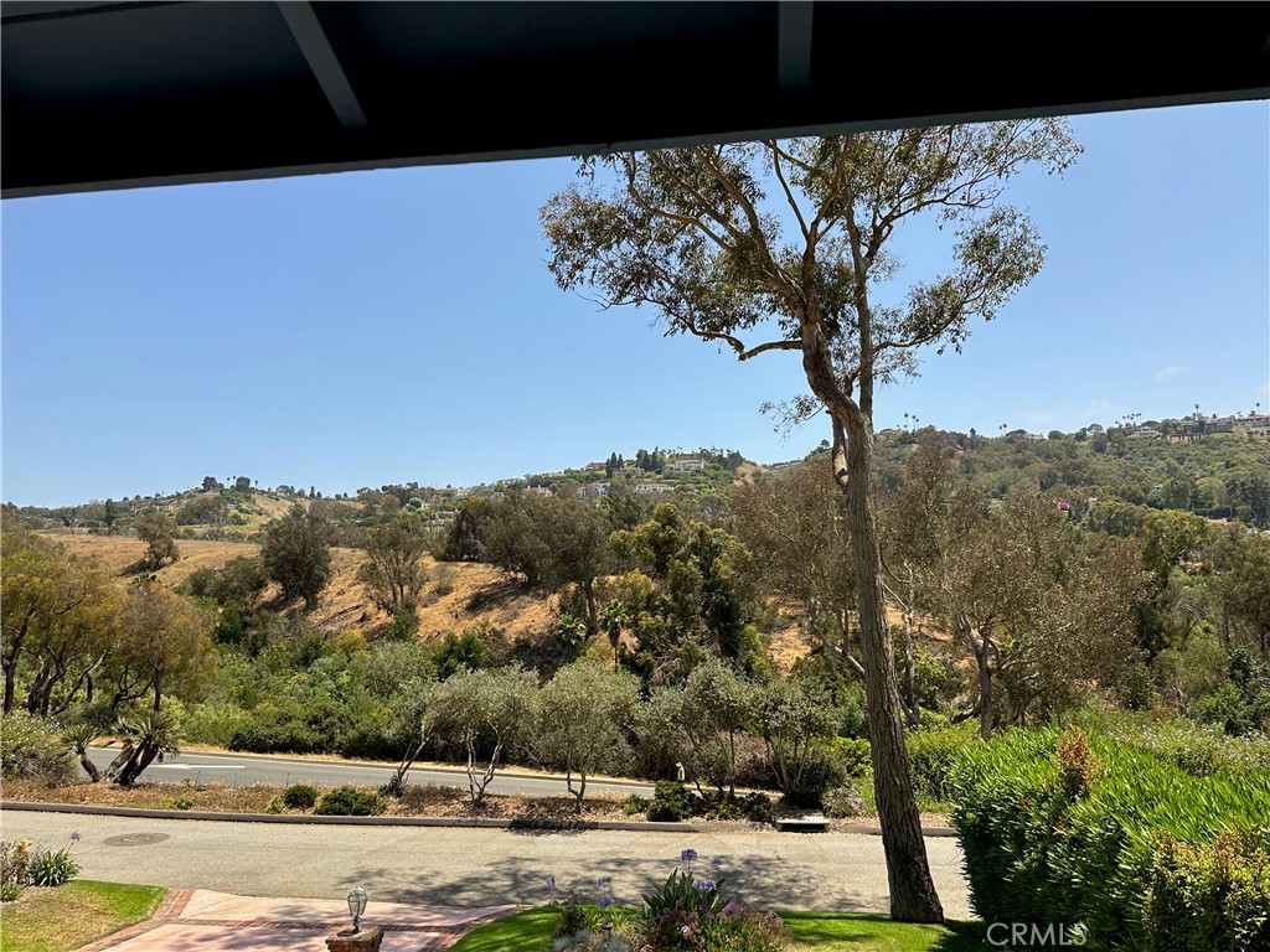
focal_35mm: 24
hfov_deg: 71.6
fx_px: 881
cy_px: 476
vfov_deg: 56.8
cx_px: 635
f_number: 1.78
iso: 80
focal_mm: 6.86
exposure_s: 1/2028
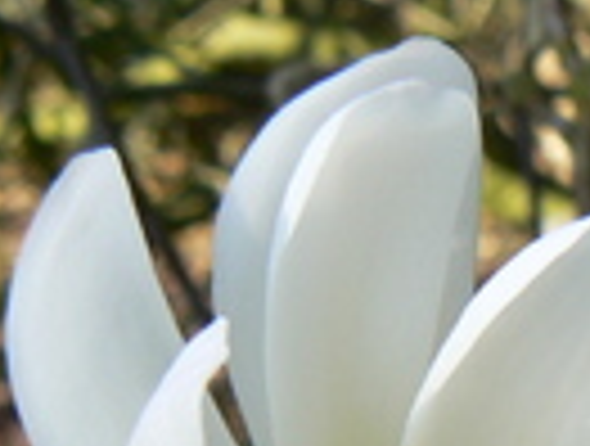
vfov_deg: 11.3
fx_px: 2153
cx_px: 554
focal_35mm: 126
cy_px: 683
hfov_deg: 15.4
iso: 80
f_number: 5.6
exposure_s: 1/125
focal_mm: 6
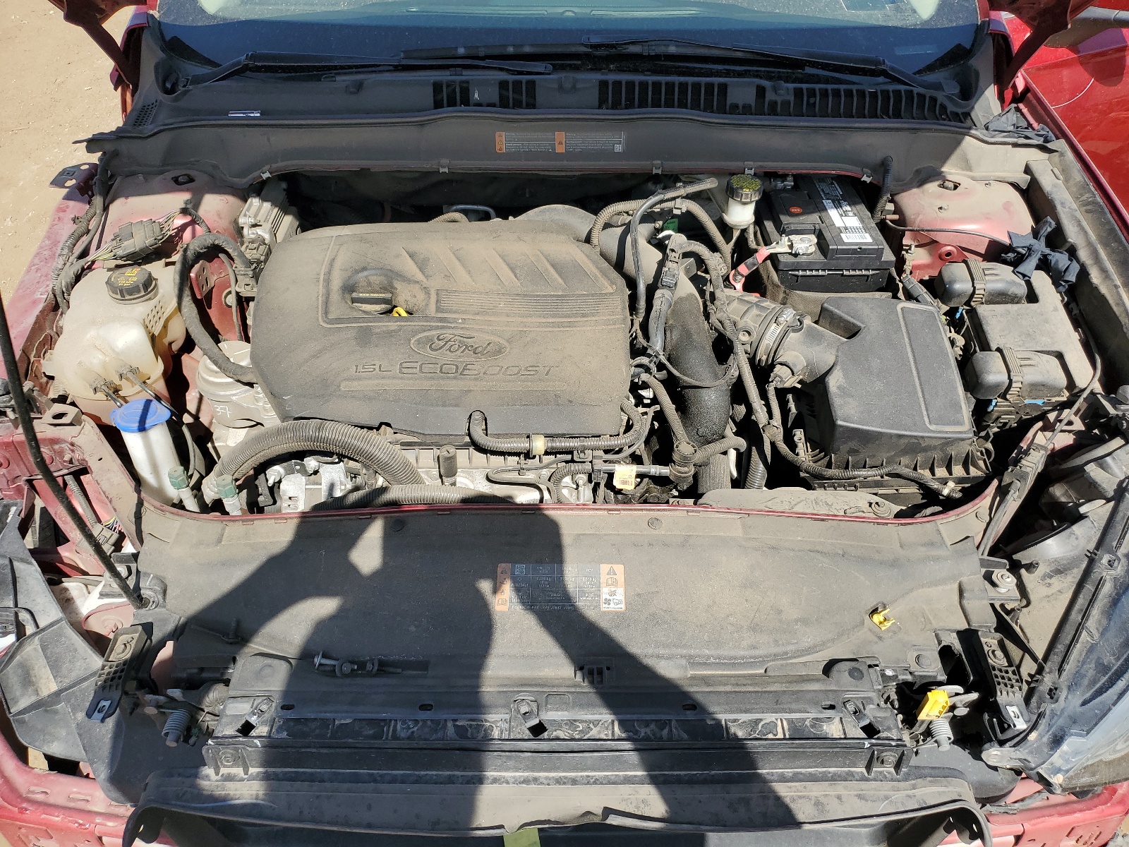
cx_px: 564
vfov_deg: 53.1
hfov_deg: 67.3
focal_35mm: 26
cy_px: 424
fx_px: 848
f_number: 1.5
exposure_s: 1/2000
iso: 50
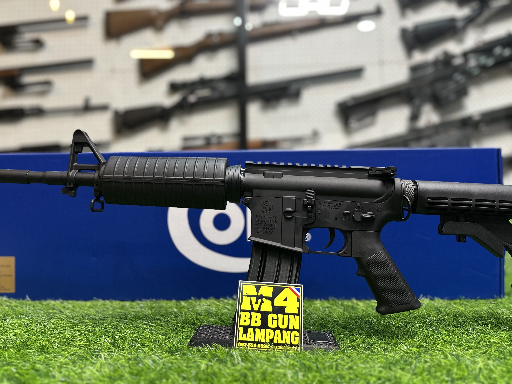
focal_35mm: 29
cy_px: 155
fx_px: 429
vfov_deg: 48.0
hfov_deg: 61.6
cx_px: 246
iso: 125
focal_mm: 6.86
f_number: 1.78
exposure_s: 1/50
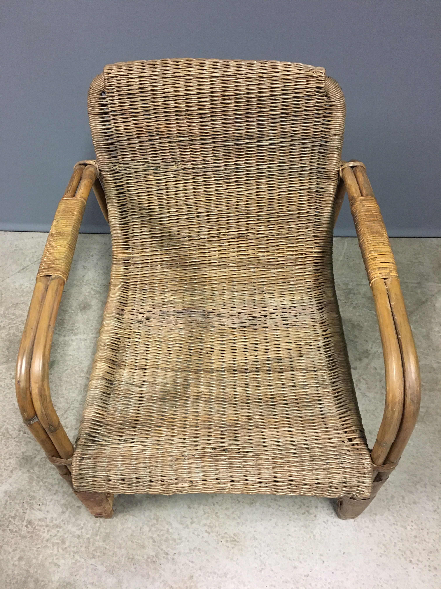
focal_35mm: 29
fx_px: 493
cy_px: 294
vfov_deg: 61.7
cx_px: 220
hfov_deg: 48.2
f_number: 2.2
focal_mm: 4.15
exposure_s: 1/17
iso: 250
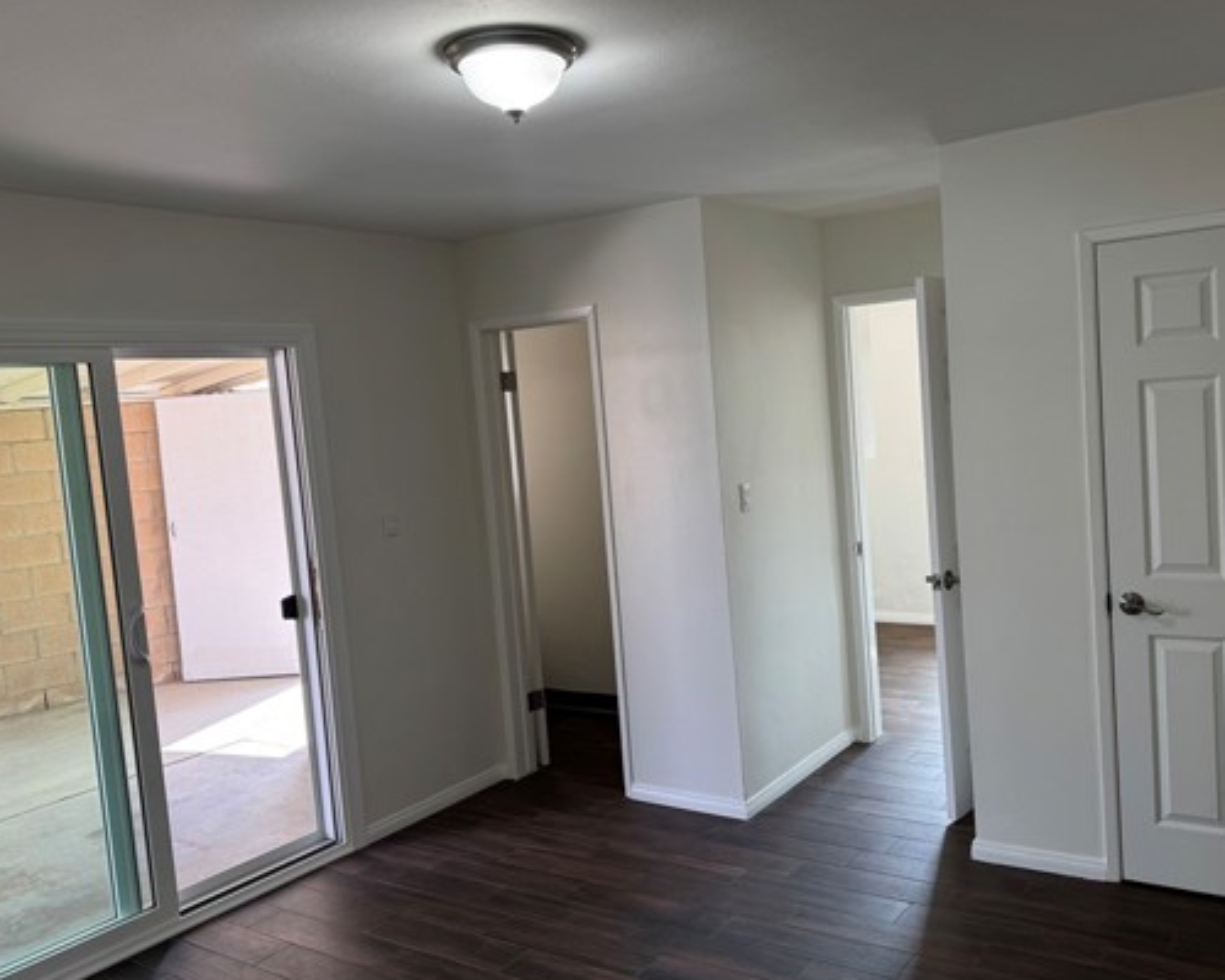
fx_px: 1088
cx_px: 671
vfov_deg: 48.5
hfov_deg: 58.7
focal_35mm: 30
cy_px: 497
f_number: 1.78
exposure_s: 1/120
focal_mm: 6.76
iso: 80
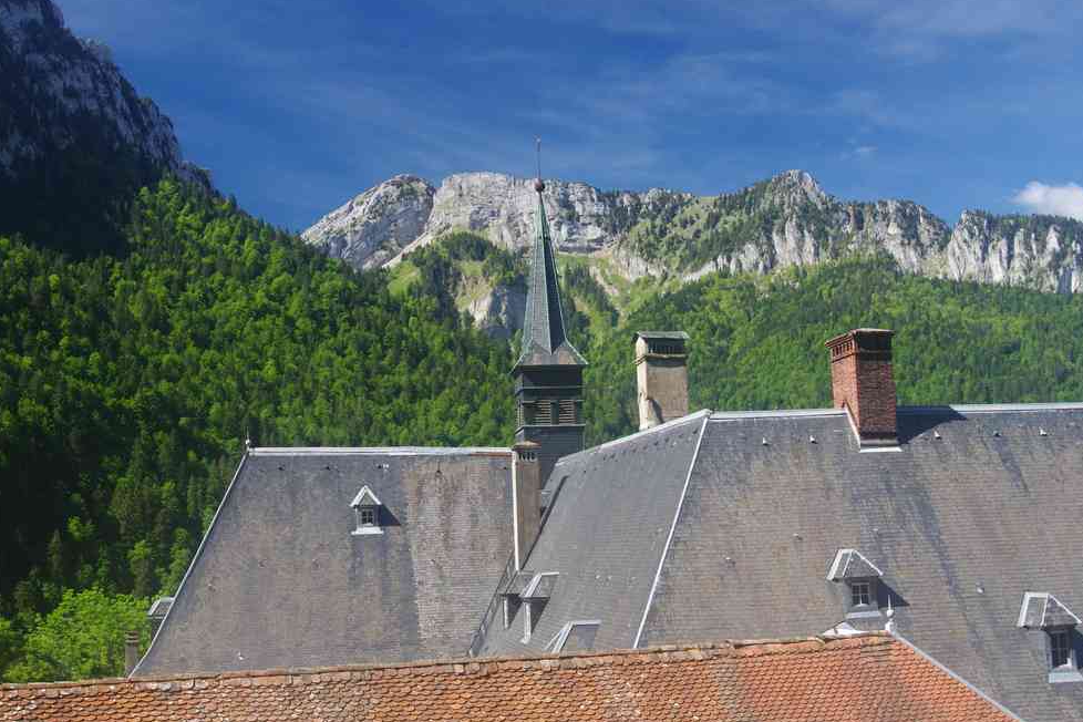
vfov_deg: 28.4
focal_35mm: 48
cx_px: 545
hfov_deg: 41.5
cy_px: 361
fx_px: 1429
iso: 200
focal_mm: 31
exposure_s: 1/60
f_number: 9
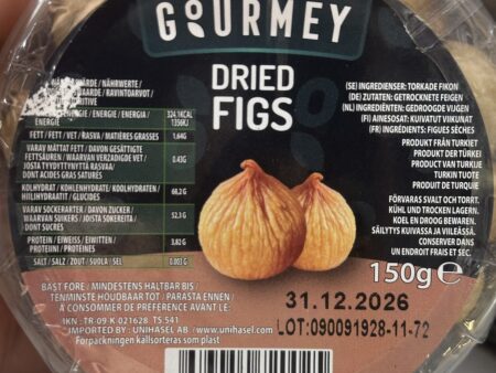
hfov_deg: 39.6
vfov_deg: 30.3
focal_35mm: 48
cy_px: 186
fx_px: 688
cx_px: 248
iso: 100
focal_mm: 6.86
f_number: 1.78
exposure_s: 1/100
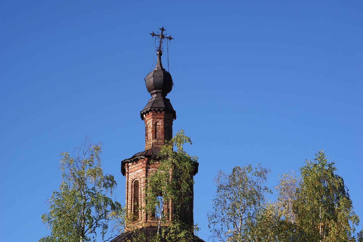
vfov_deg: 13.0
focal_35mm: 105
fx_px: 1059
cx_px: 182
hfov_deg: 19.5
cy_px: 121
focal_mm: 70
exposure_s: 1/200
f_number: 11
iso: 100
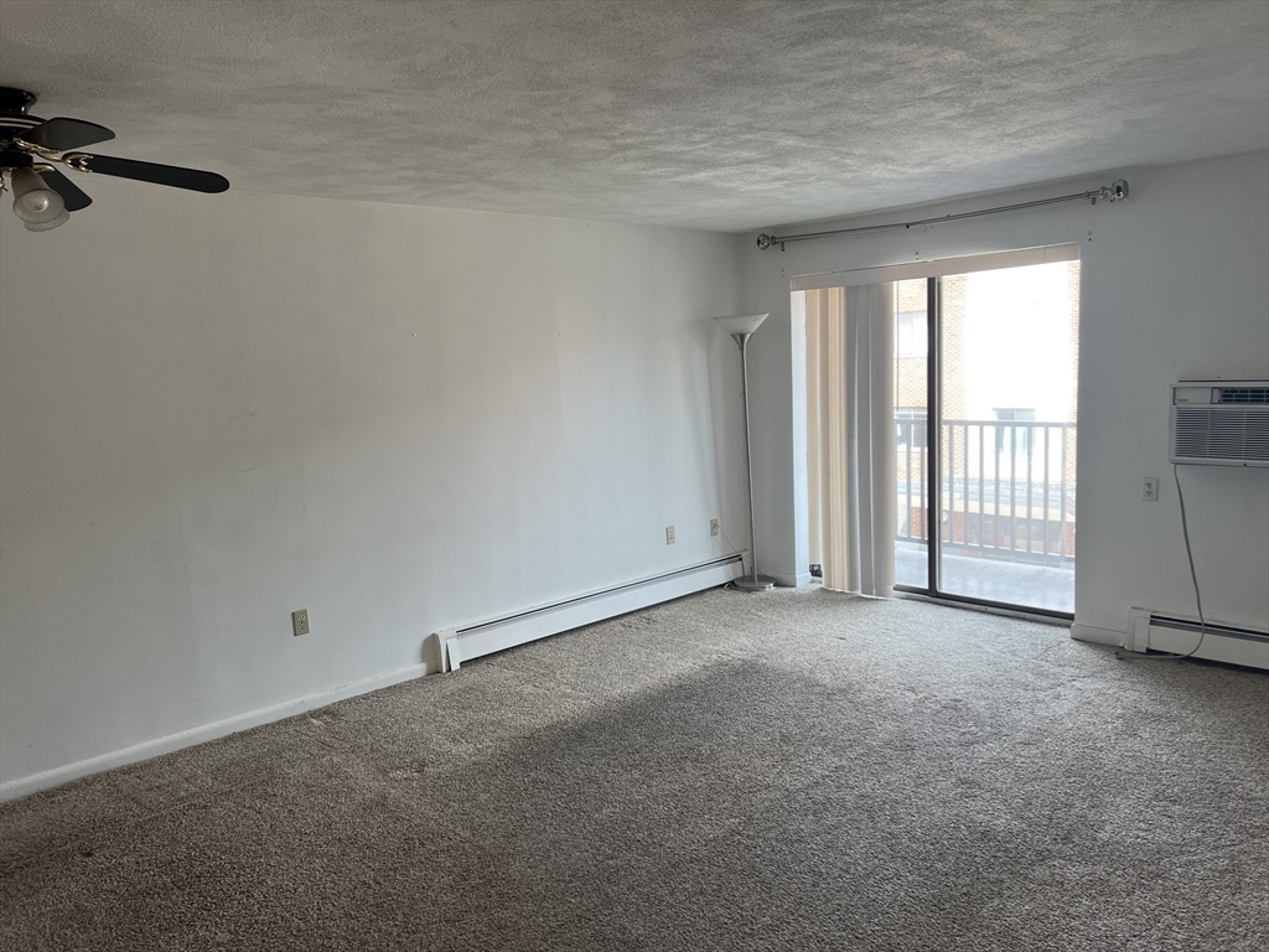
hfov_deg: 67.3
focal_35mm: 26
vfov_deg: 53.1
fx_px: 953
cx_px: 634
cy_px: 476
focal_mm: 5.7
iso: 40
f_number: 1.5
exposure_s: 1/128
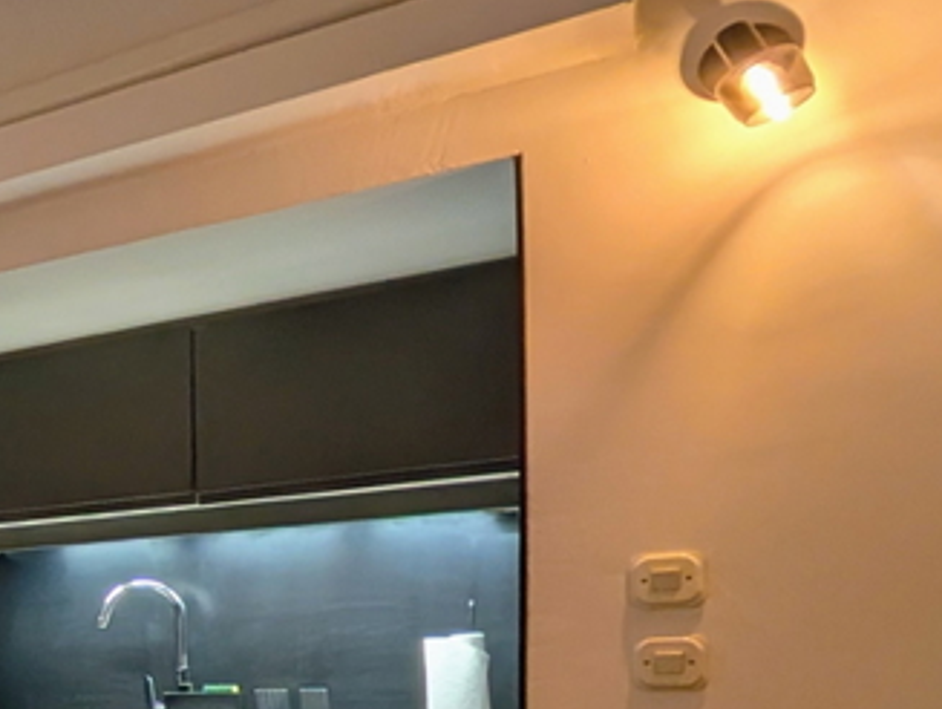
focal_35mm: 44
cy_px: 673
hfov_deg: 26.6
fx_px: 1199
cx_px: -547
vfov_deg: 31.0
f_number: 1.7
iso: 69
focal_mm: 2.02
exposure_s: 1/25
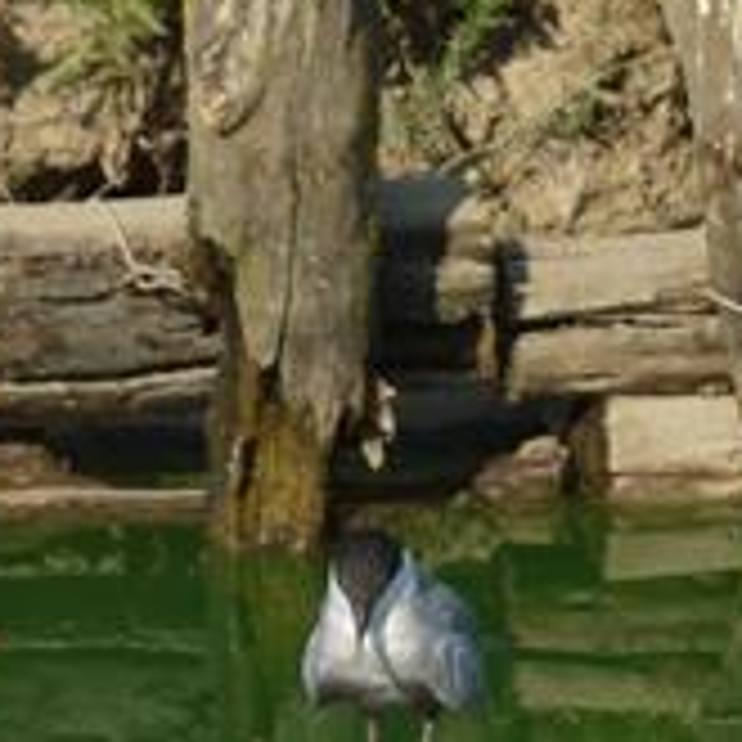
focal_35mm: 881
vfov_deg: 2.0
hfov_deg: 2.0
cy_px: 1480
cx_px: 153
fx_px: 21365
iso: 100
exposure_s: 1/400
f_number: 5.5
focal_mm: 38.3
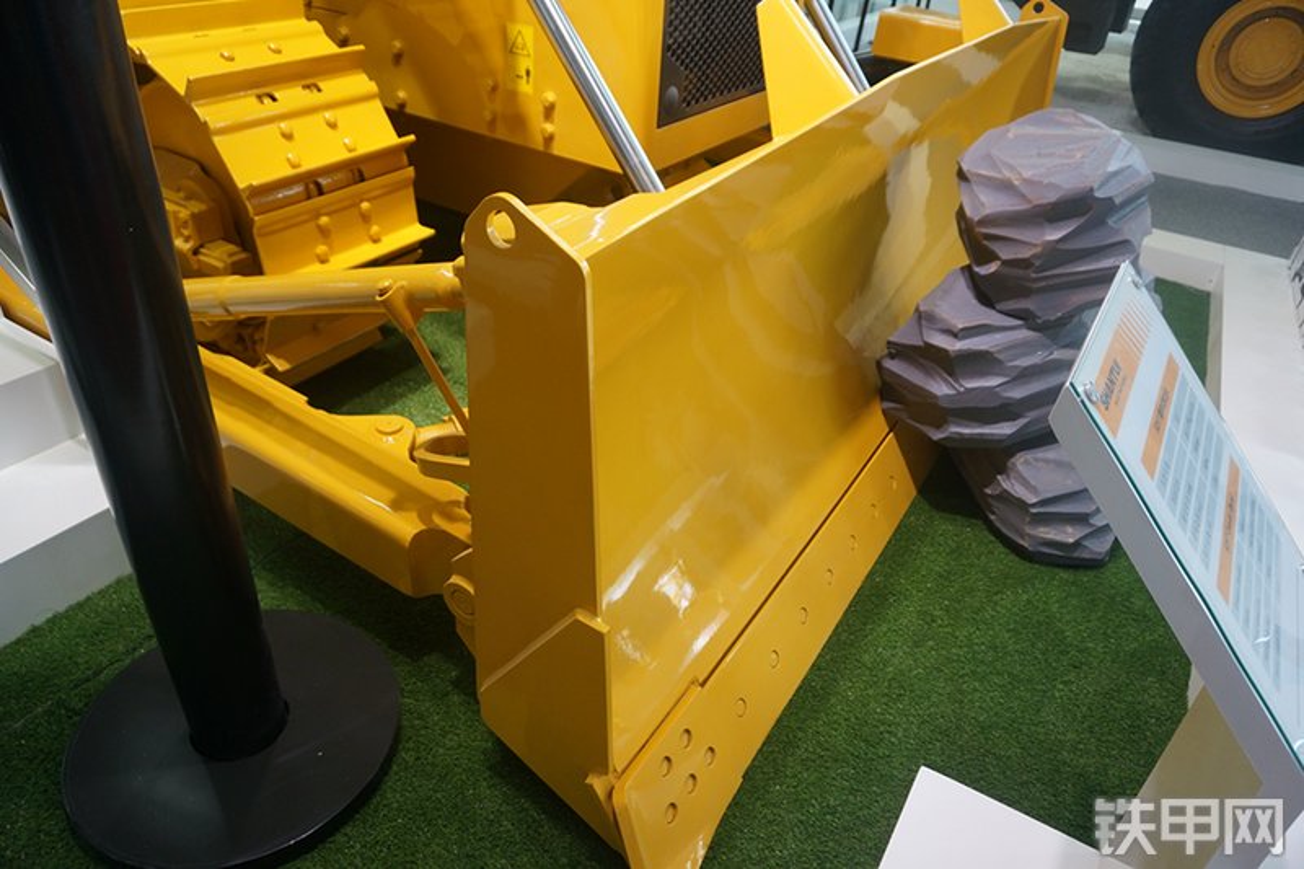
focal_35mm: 24
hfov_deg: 73.8
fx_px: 869
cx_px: 652
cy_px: 434
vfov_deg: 53.1
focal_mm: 16
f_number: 3.5
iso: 400
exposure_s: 1/80
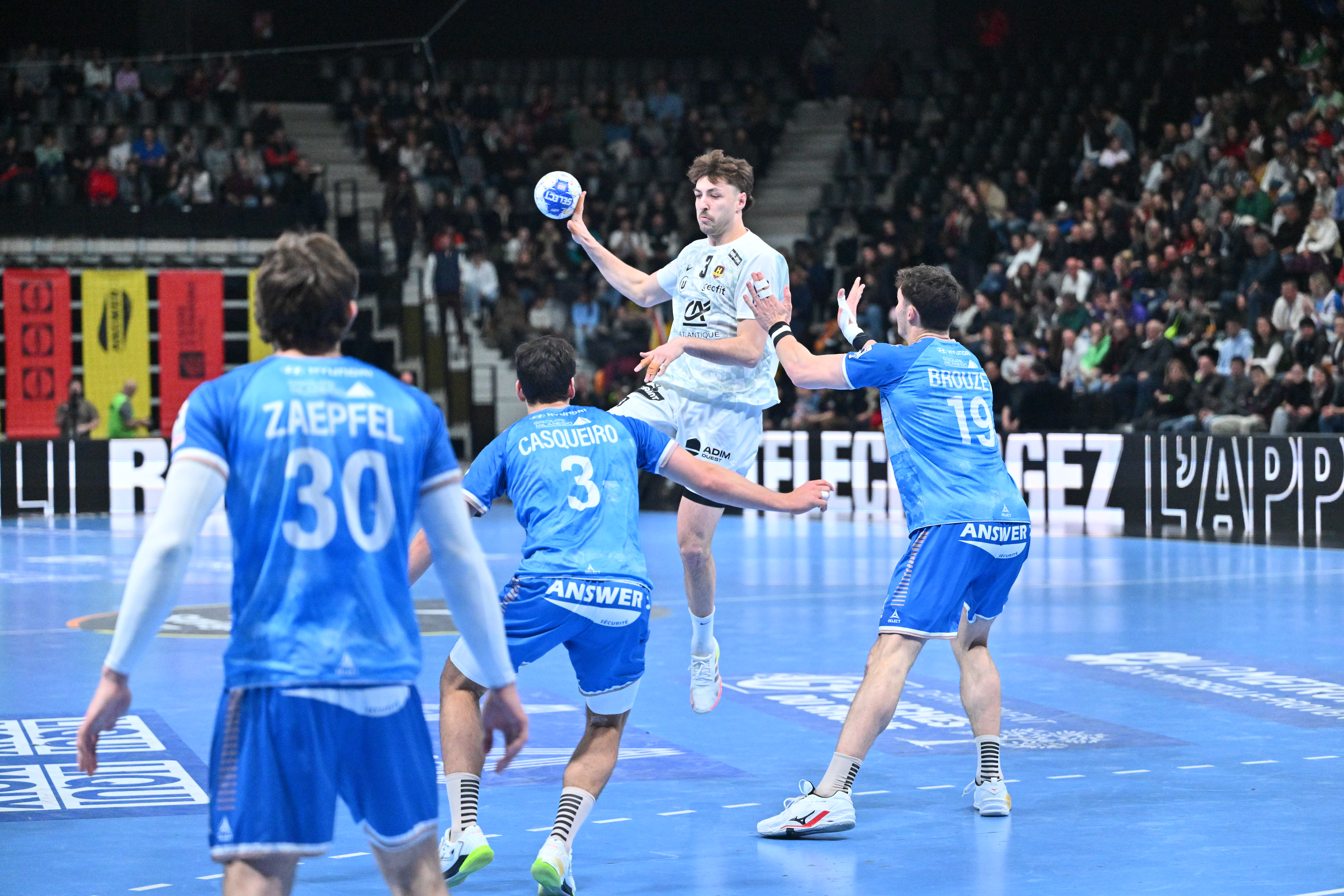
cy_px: 448
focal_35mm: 97
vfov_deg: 14.1
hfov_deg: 21.0
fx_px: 3621
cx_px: 672
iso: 5000
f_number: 2.8
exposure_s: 1/3200
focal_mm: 97
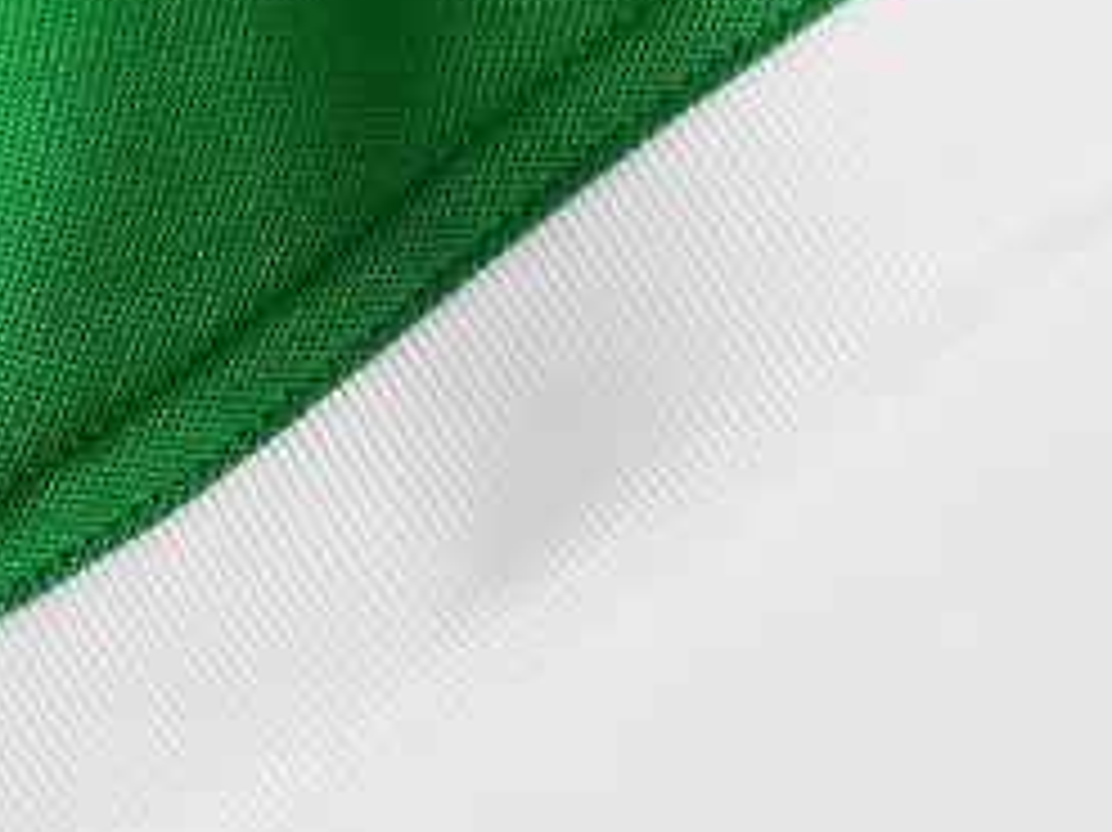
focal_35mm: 145
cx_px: 329
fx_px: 4656
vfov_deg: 10.0
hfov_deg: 13.6
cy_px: -216
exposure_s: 1/33.3
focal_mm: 5.58
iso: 320
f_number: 1.8
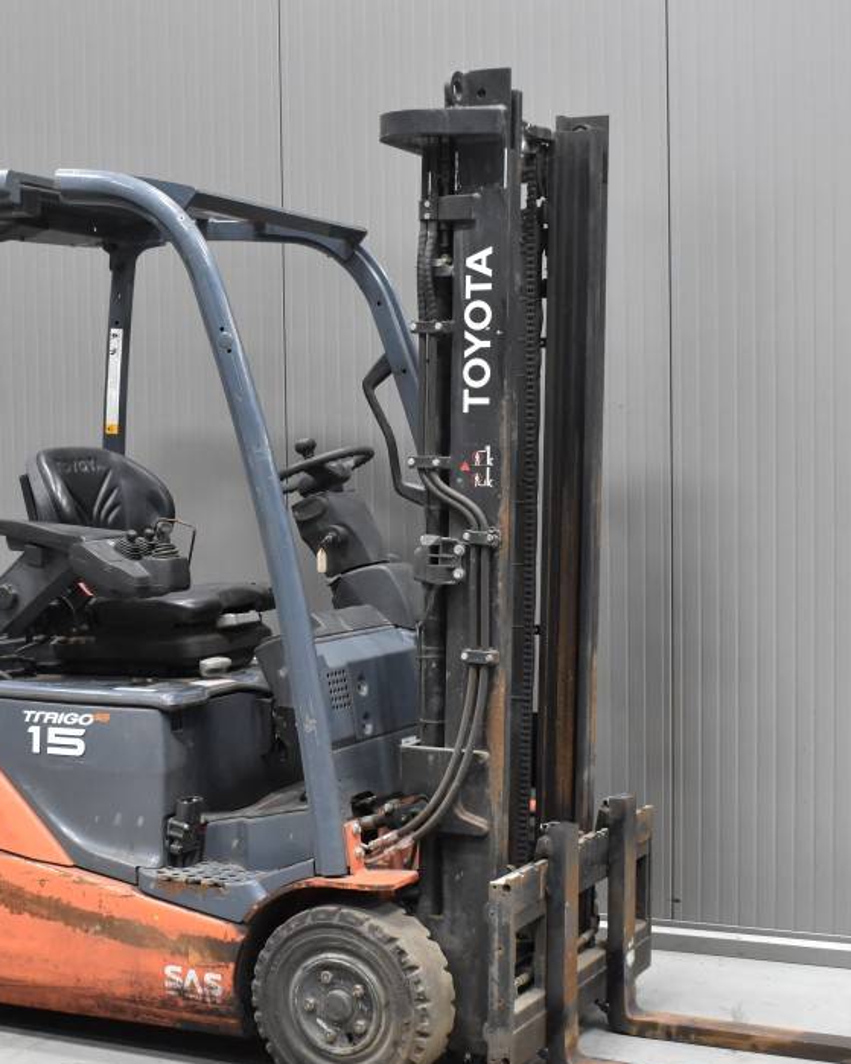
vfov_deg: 32.4
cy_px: 597
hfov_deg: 26.1
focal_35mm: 58
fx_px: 1826
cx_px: 292
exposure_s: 1/30
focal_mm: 24
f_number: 5.6
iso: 1600
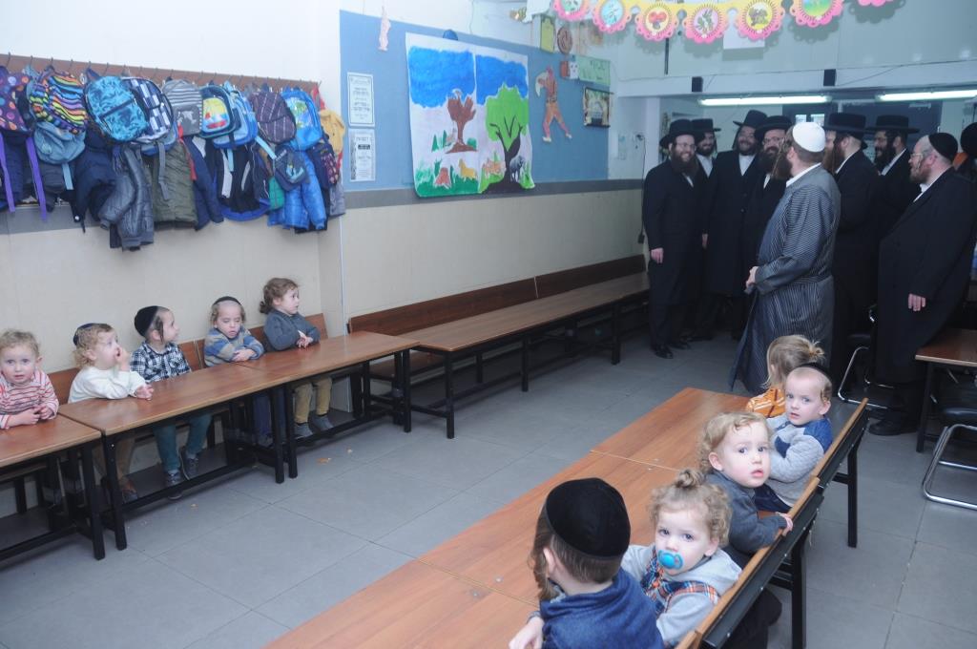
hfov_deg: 67.4
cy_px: 324
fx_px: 732
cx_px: 488
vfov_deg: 47.8
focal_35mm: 27
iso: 320
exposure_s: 1/200
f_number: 4.5
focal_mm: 18
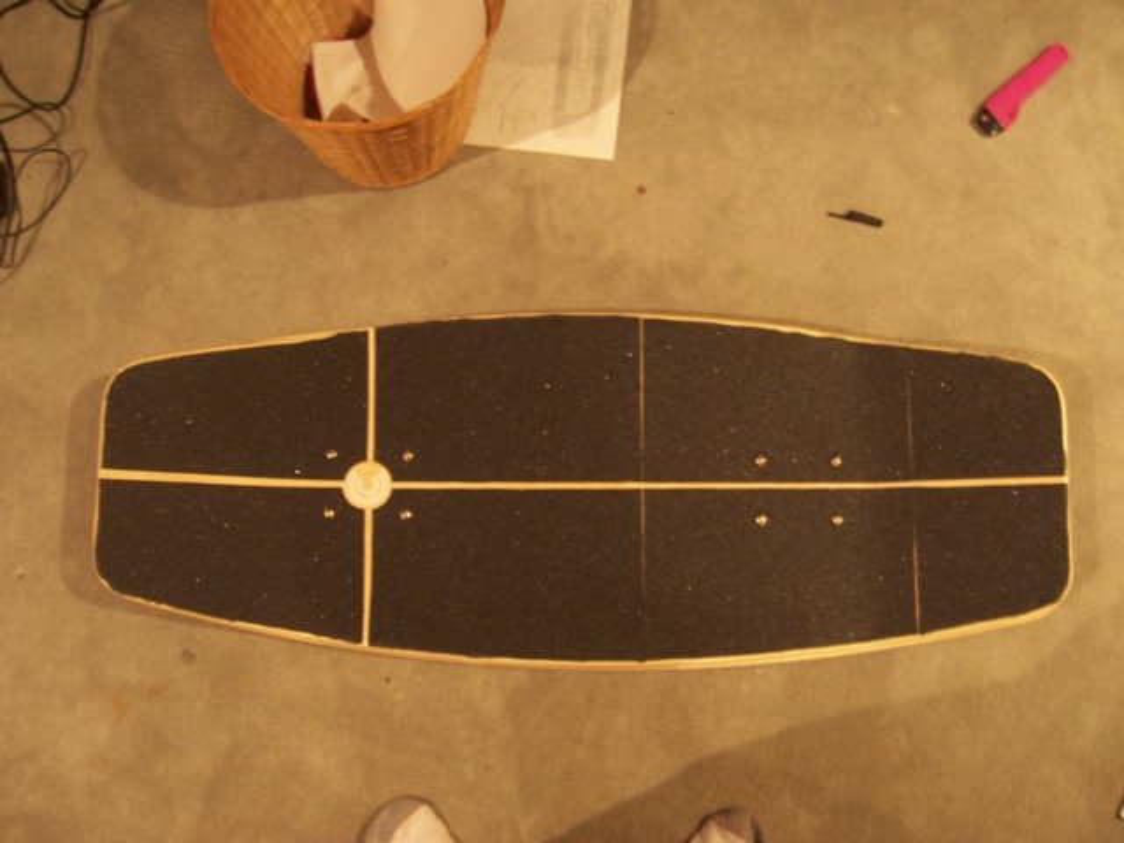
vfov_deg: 39.7
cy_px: 422
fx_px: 1169
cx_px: 562
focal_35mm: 36
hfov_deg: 51.4
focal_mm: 6
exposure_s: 1/2
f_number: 3
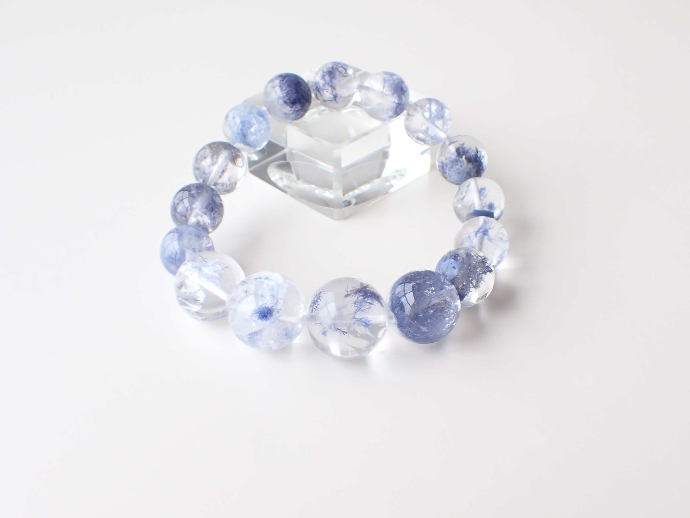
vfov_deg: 46.8
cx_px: 345
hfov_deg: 60.0
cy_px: 259
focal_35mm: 30
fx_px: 598
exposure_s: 1/125
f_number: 3.2
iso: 100
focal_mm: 5.4
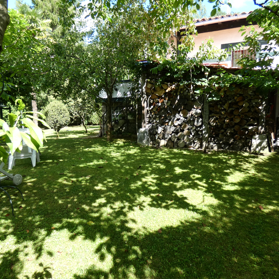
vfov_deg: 65.0
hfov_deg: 65.0
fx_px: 219
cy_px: 138
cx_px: 135
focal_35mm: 24
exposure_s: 1/250
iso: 80
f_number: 2.8
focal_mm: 3.6
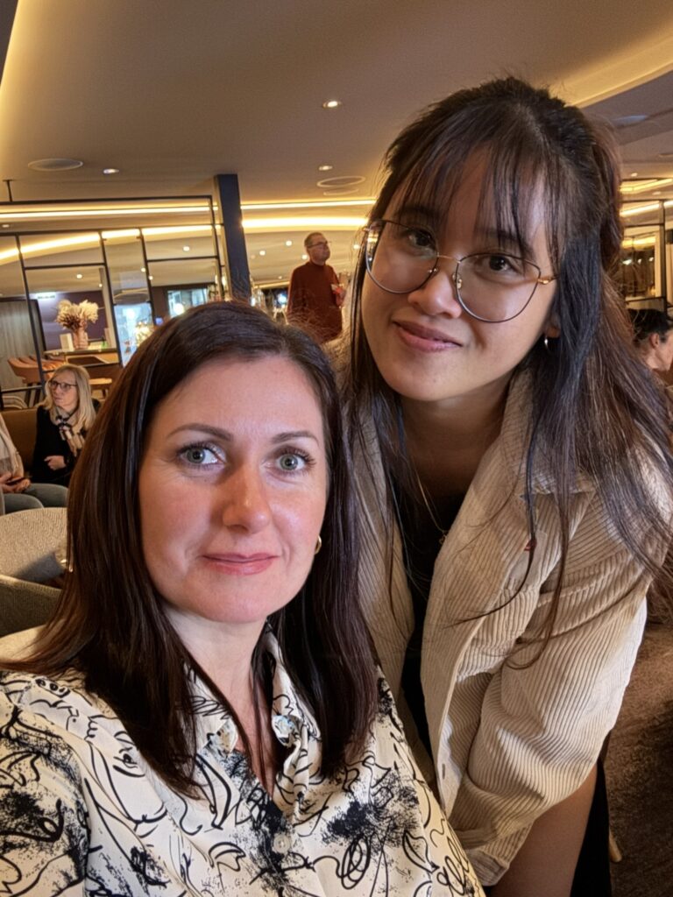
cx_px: 336
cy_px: 448
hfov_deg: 46.8
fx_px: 778
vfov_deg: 60.0
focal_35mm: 30
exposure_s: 1/8
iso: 800
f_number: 1.9
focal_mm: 2.69
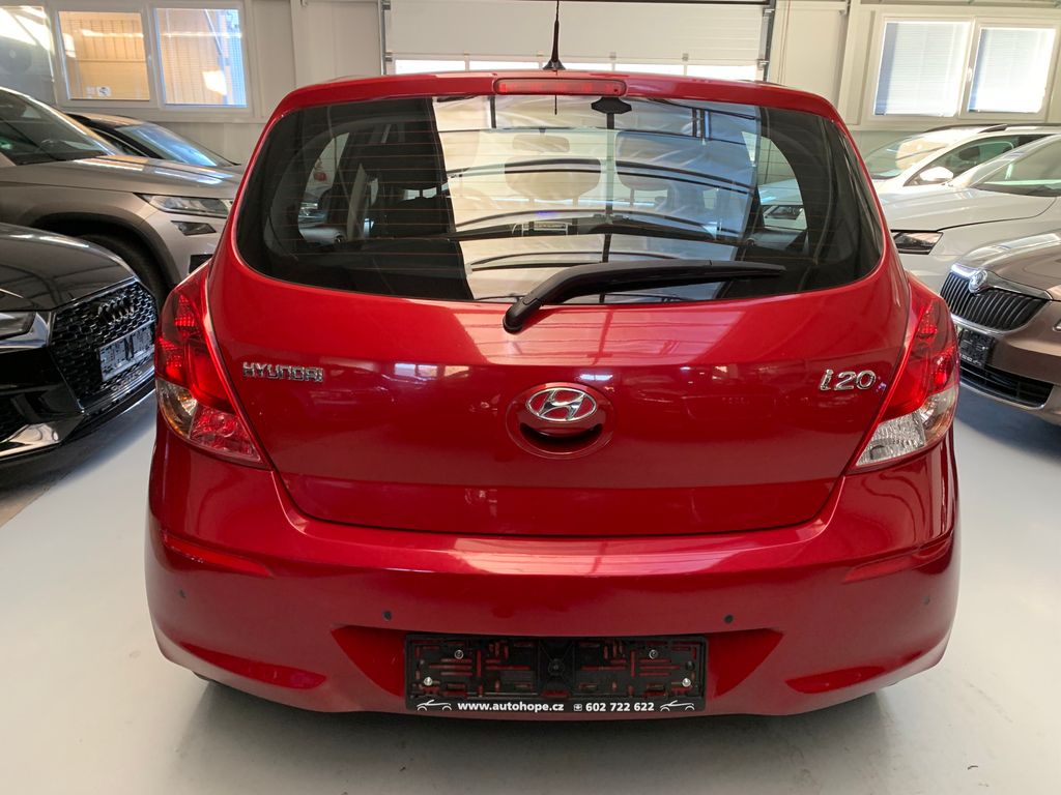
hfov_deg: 67.3
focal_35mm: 26
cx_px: 530
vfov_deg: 53.1
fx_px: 797
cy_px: 398
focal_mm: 4.25
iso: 250
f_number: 1.8
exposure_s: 1/60
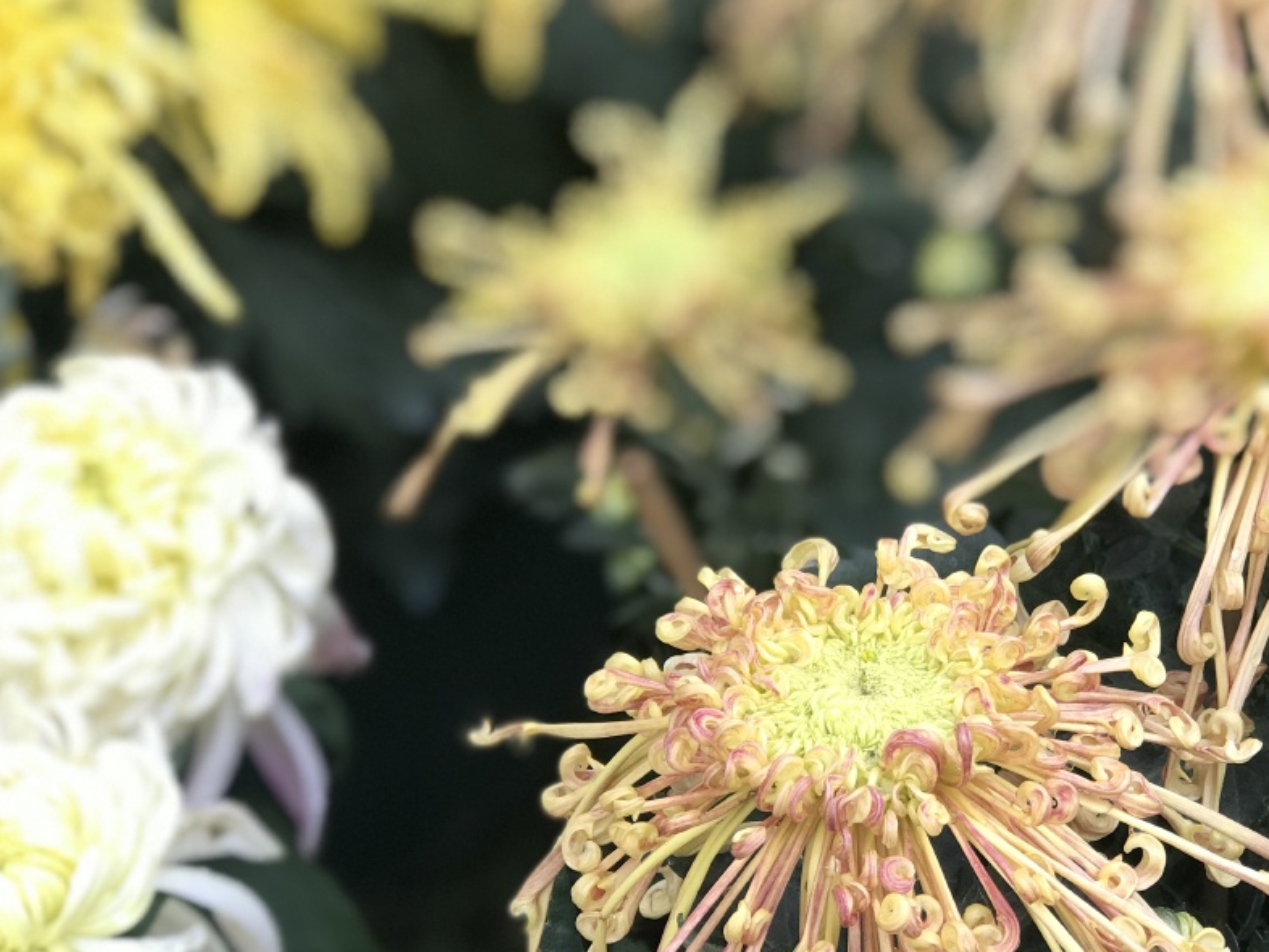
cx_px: 896
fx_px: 3190
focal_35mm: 87
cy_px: 691
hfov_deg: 22.4
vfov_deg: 16.9
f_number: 2.8
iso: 20
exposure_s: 1/95
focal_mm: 6.6
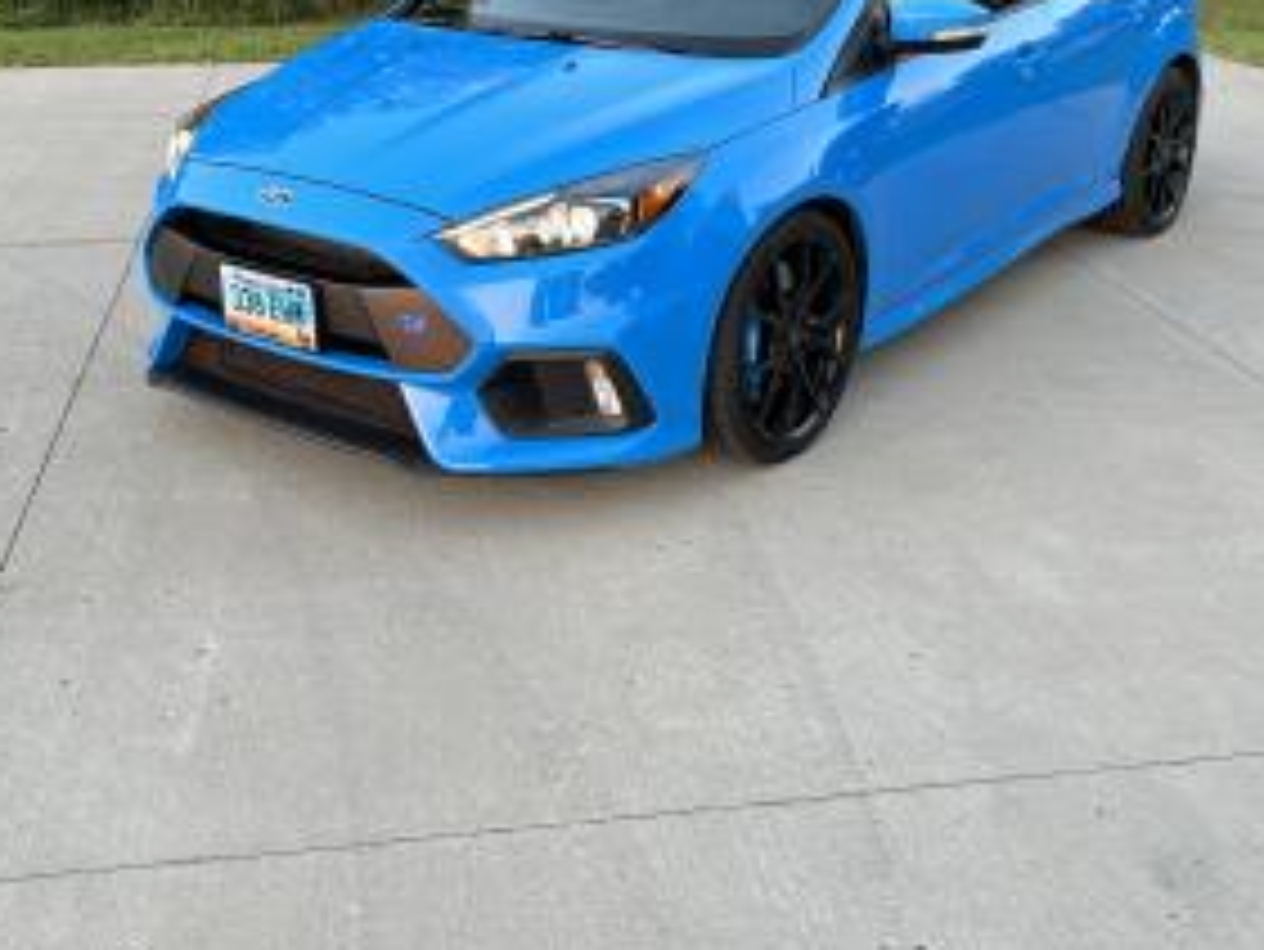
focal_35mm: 43
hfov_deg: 43.8
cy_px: 162
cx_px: 639
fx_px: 1571
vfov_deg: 32.5
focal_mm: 6.86
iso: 100
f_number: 1.78
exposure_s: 1/88
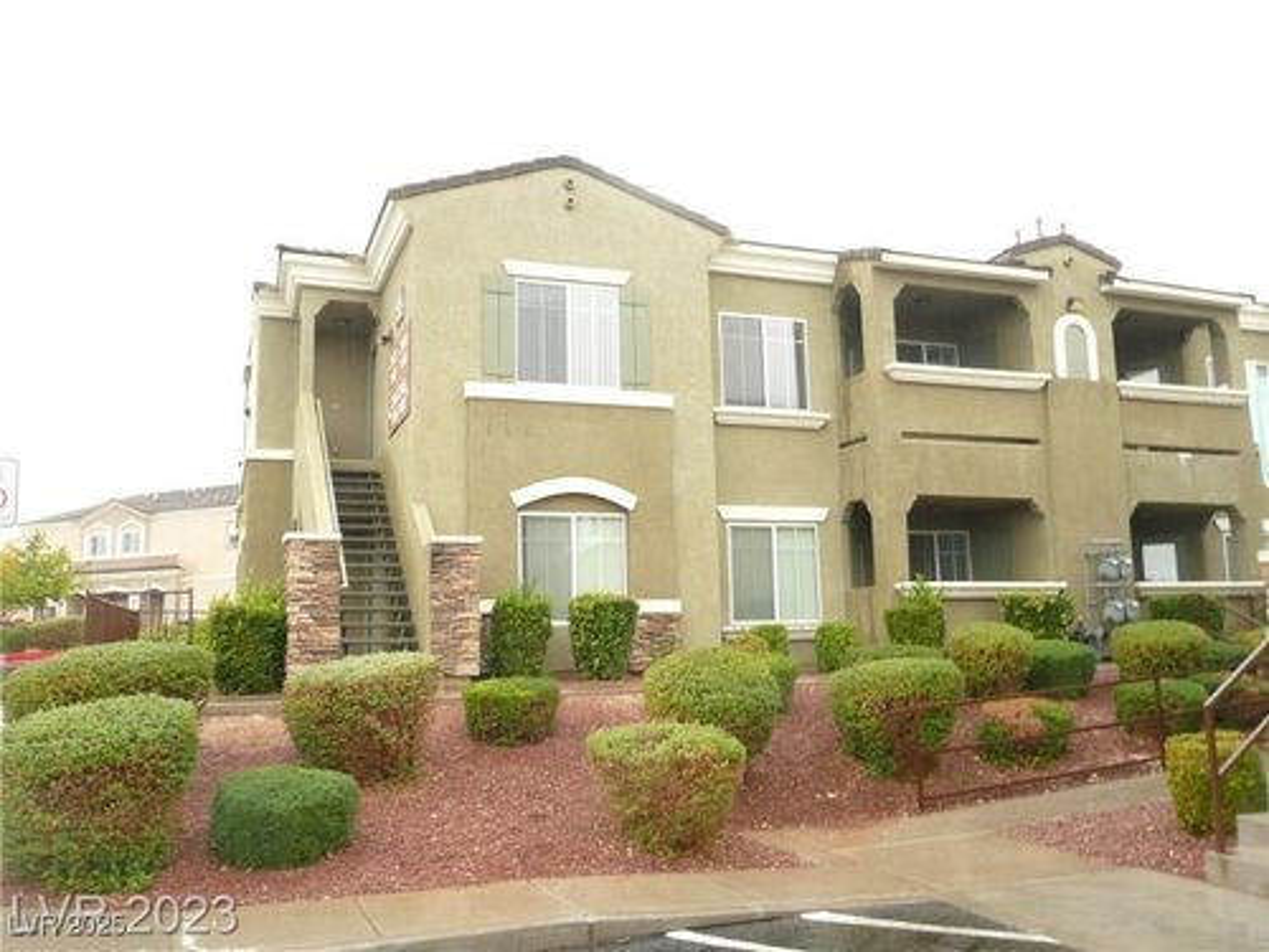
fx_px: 1100
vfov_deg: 46.8
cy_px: 476
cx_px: 634
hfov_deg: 60.0
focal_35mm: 30
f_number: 3.4
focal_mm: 4.9
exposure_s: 1/30
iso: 160
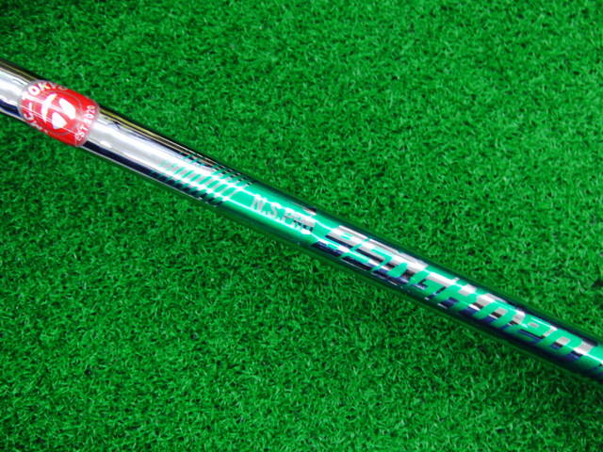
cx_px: 302
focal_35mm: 37
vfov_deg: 38.7
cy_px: 226
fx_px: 645
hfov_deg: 50.1
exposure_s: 1/30
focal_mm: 6.42
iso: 400
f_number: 3.6
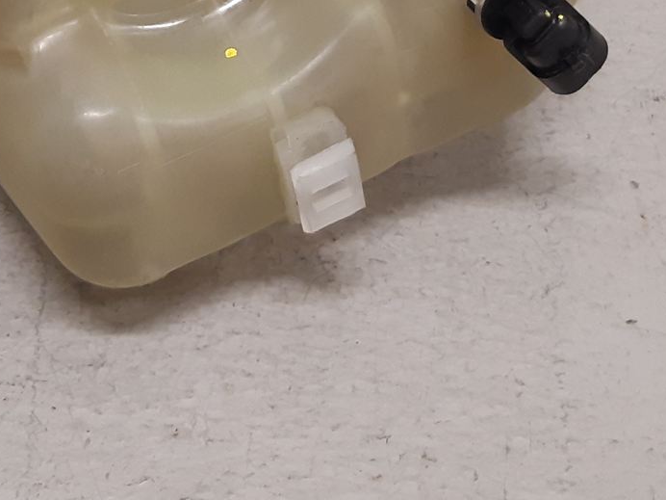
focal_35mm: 77
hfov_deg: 25.2
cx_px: 232
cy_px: -201
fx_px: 1481
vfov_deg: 17.6
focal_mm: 3.93
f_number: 1.7
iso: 125
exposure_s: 1/50
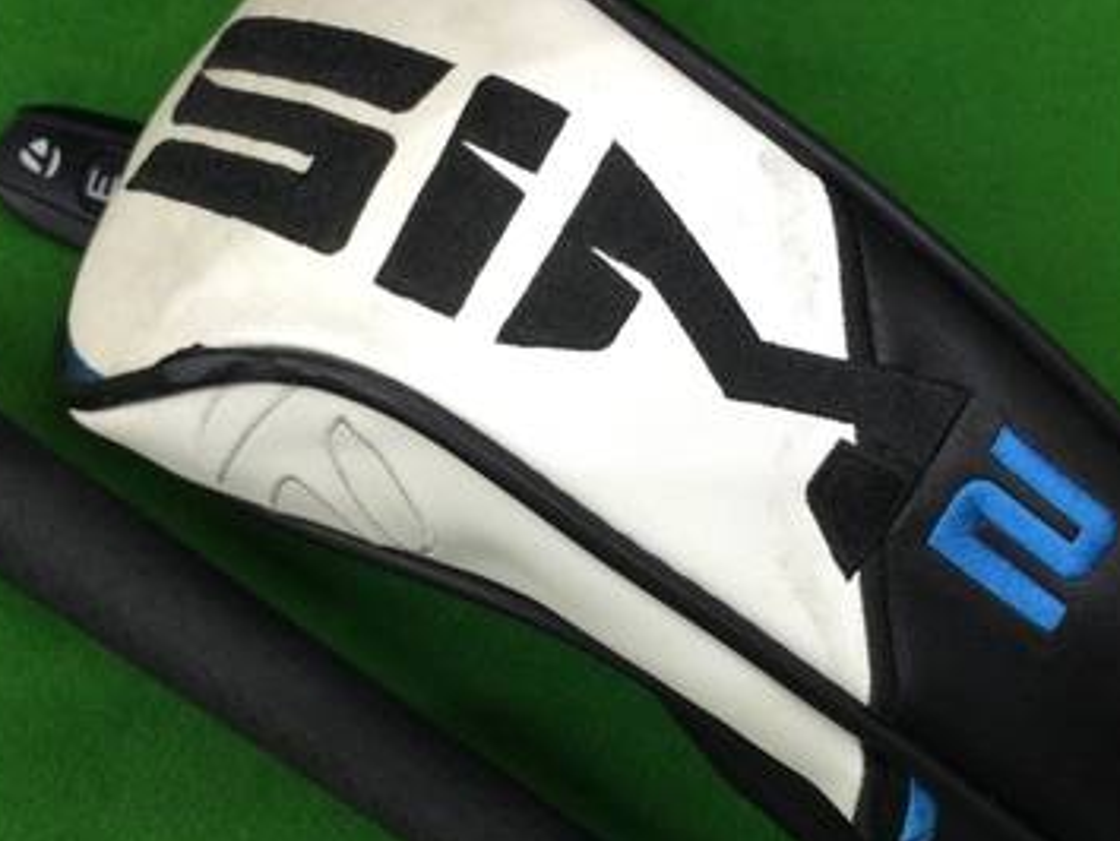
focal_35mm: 56
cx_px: 611
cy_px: 601
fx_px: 1813
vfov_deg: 25.9
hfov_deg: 34.3
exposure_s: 1/30
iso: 64
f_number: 2.4
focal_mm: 3.3
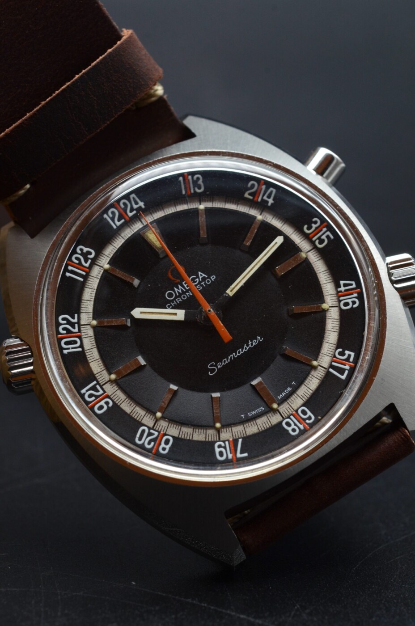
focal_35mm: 90
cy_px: 313
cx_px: 208
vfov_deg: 22.7
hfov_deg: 15.1
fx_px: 1562
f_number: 11
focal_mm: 60
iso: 500
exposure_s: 1/30
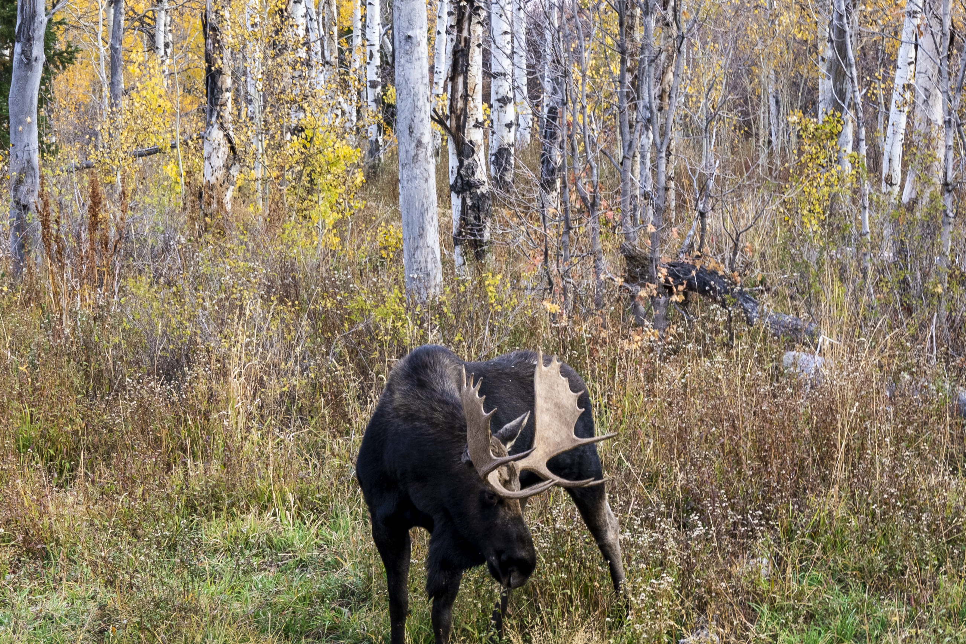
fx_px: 3730
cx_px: 568
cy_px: 449
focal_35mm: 139
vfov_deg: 9.9
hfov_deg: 14.7
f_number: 14
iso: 500
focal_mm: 60
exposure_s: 1/60
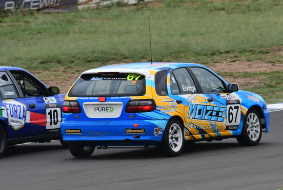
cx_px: 170
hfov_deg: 1.9
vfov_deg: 1.3
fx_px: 8544
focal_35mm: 1086
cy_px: 90
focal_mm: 500
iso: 1000
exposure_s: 1/640
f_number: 11
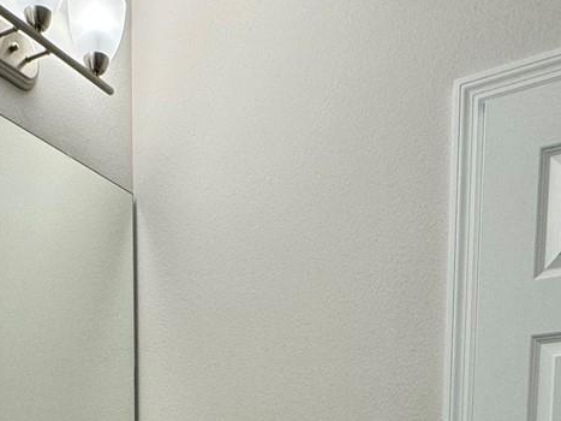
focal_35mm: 48
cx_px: 159
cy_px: 607
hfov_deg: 38.9
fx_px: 778
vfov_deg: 24.5
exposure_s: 1/120
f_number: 2.2
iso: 125
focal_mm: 2.22
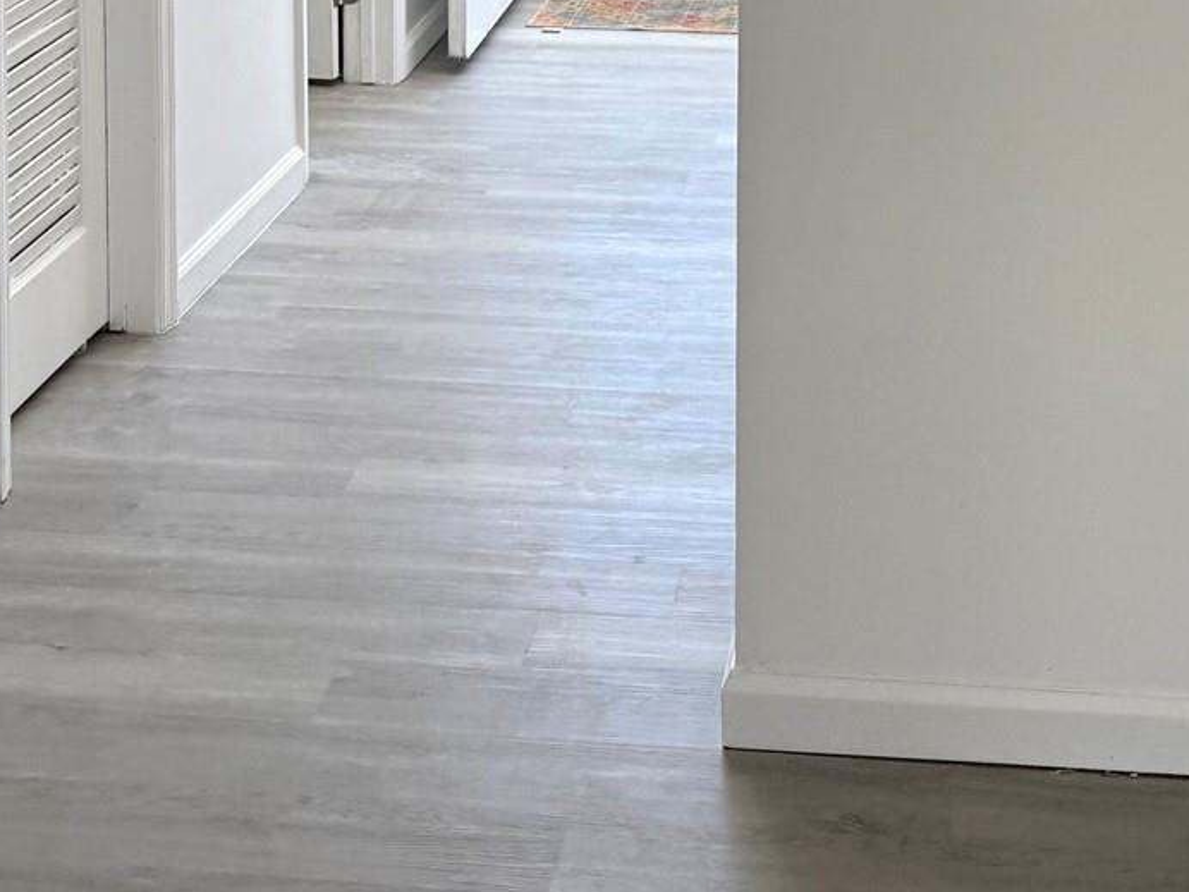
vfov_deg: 19.2
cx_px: 632
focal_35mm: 71
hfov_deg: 27.4
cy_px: -261
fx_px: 2439
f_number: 1.78
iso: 100
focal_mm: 6.76
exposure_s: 1/395
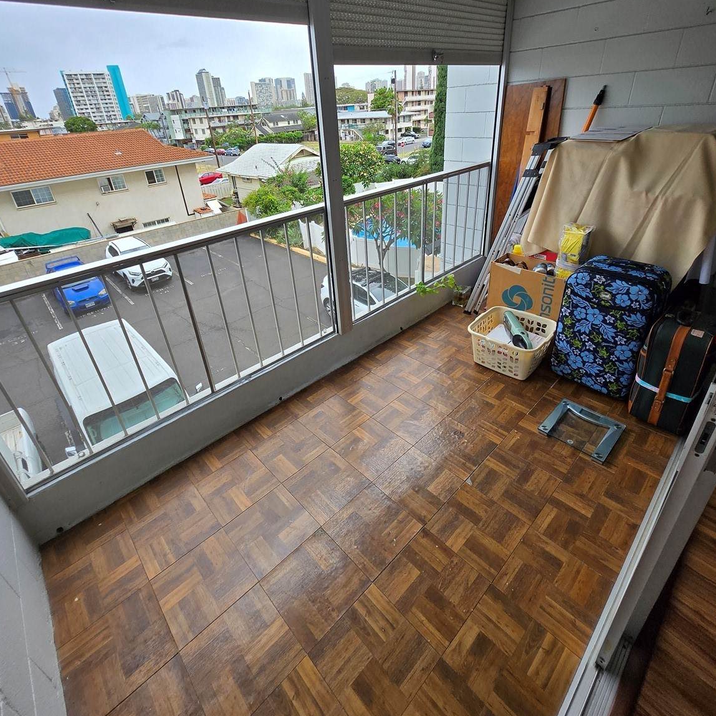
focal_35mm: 16
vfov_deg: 86.7
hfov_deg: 87.4
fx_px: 374
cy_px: 301
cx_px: 350
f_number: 2.2
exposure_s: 1/208
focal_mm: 1.7
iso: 25
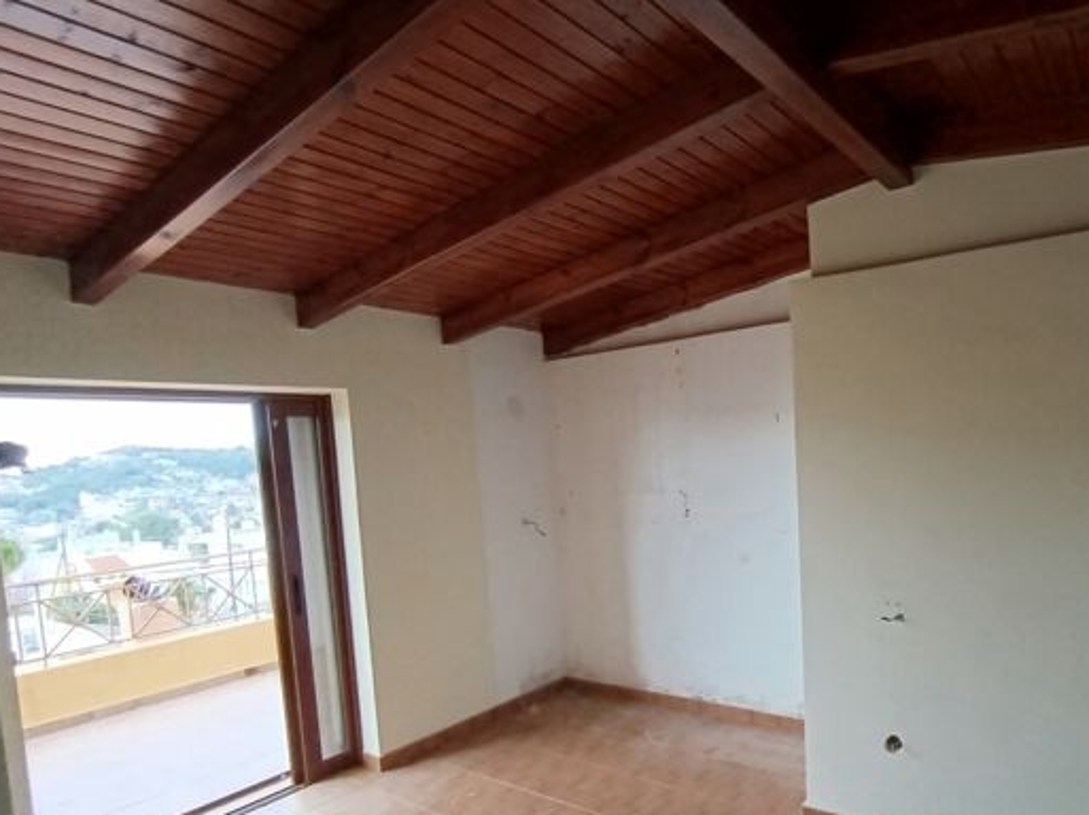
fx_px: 692
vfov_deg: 60.5
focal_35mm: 22
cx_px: 704
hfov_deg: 74.6
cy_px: 490
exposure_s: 1/50
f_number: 2.2
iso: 200
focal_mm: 1.65
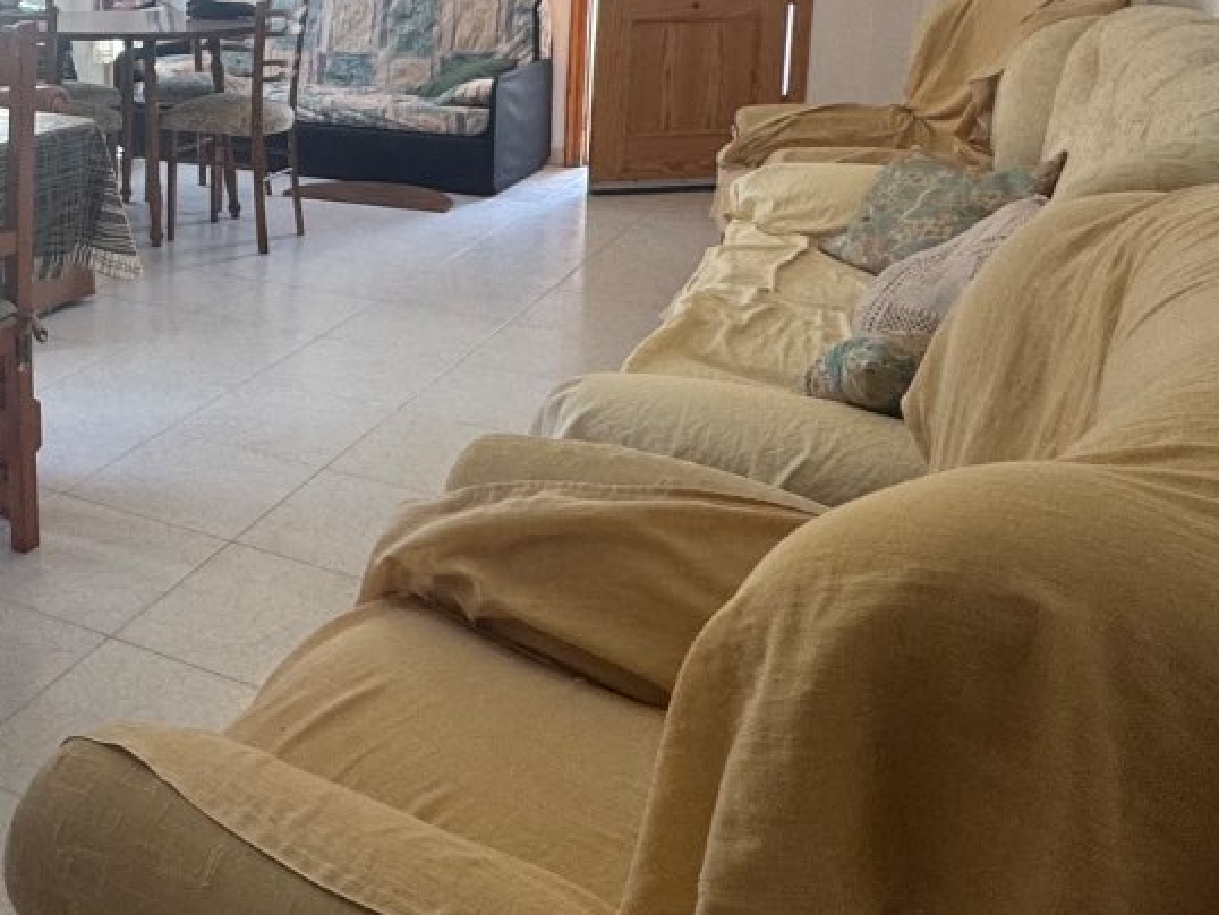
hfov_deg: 44.3
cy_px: 144
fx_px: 1374
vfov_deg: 35.3
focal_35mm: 39
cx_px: 161
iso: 100
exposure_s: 1/100
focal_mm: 2.22
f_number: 2.2
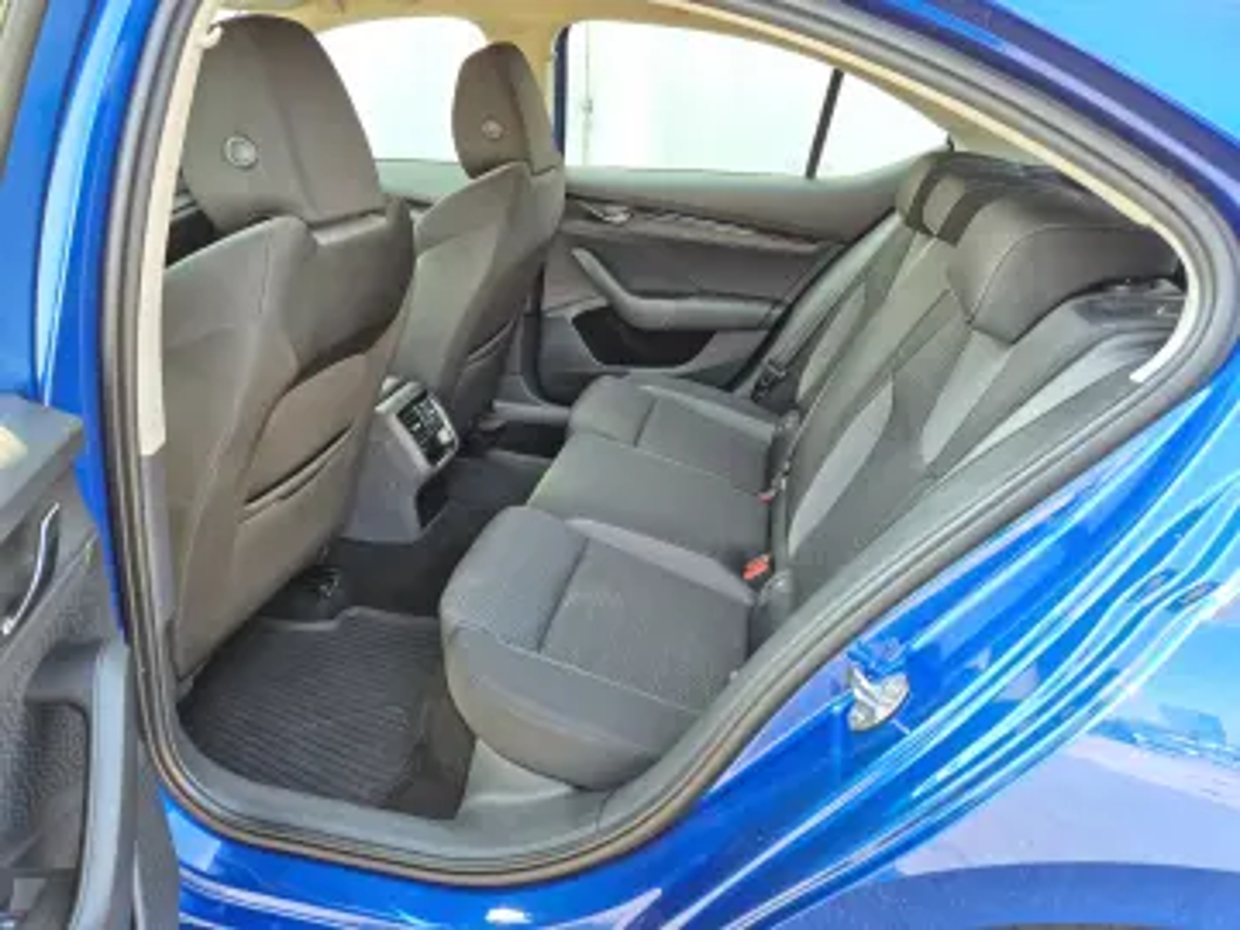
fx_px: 824
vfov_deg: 58.9
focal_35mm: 23
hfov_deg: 73.9
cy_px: 465
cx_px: 620
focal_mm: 5.4
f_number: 1.8
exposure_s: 1/100
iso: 160
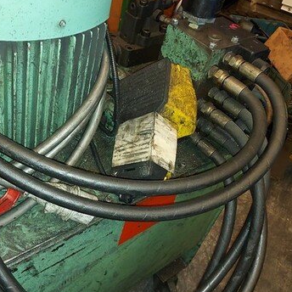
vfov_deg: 44.9
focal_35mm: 37
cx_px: 106
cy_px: 138
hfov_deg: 44.5
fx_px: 353
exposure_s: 1/24
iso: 250
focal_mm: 5.23
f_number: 1.8
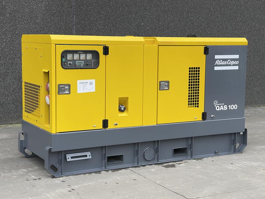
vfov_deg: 22.9
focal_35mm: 64
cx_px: 132
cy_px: 100
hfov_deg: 30.3
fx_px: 490
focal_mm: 7.5
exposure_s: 1/124
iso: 20
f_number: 2.2
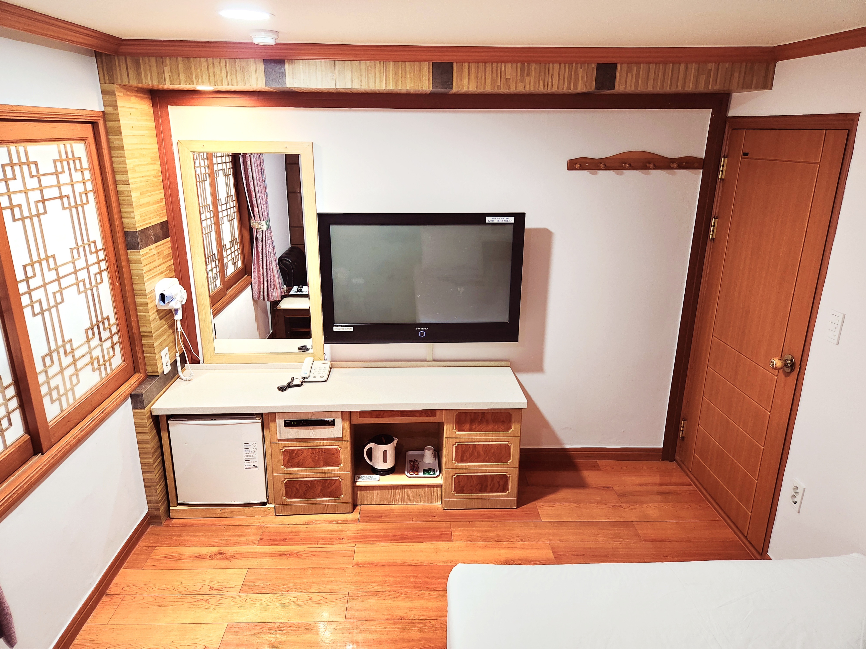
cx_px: 433
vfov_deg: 58.9
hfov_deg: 73.9
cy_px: 324
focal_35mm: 23
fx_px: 575
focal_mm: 5.4
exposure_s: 1/120
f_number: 1.8
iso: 320
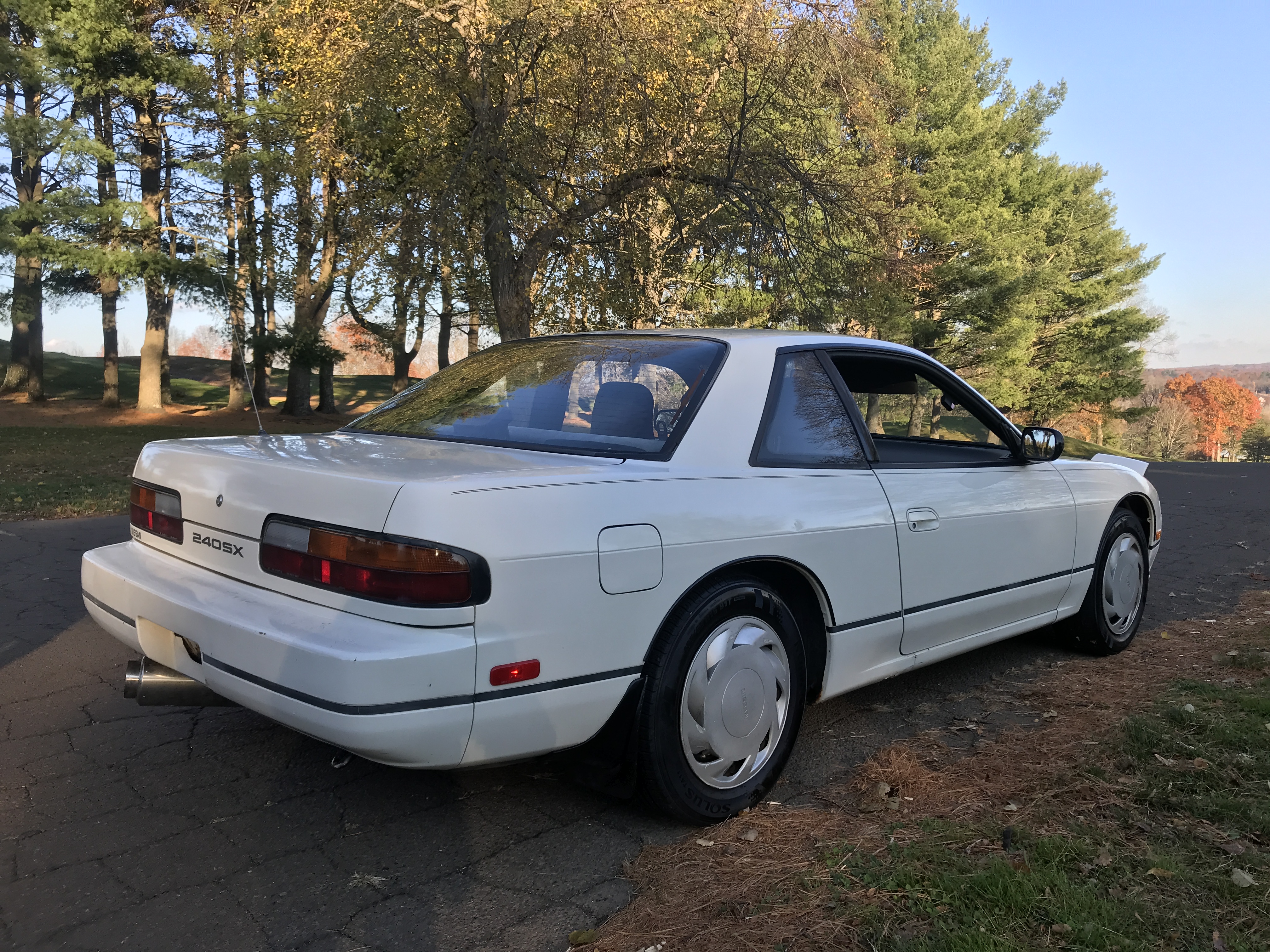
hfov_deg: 63.4
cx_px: 635
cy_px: 476
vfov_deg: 49.7
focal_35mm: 28
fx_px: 1027
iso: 20
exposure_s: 1/598
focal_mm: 3.99
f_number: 1.8
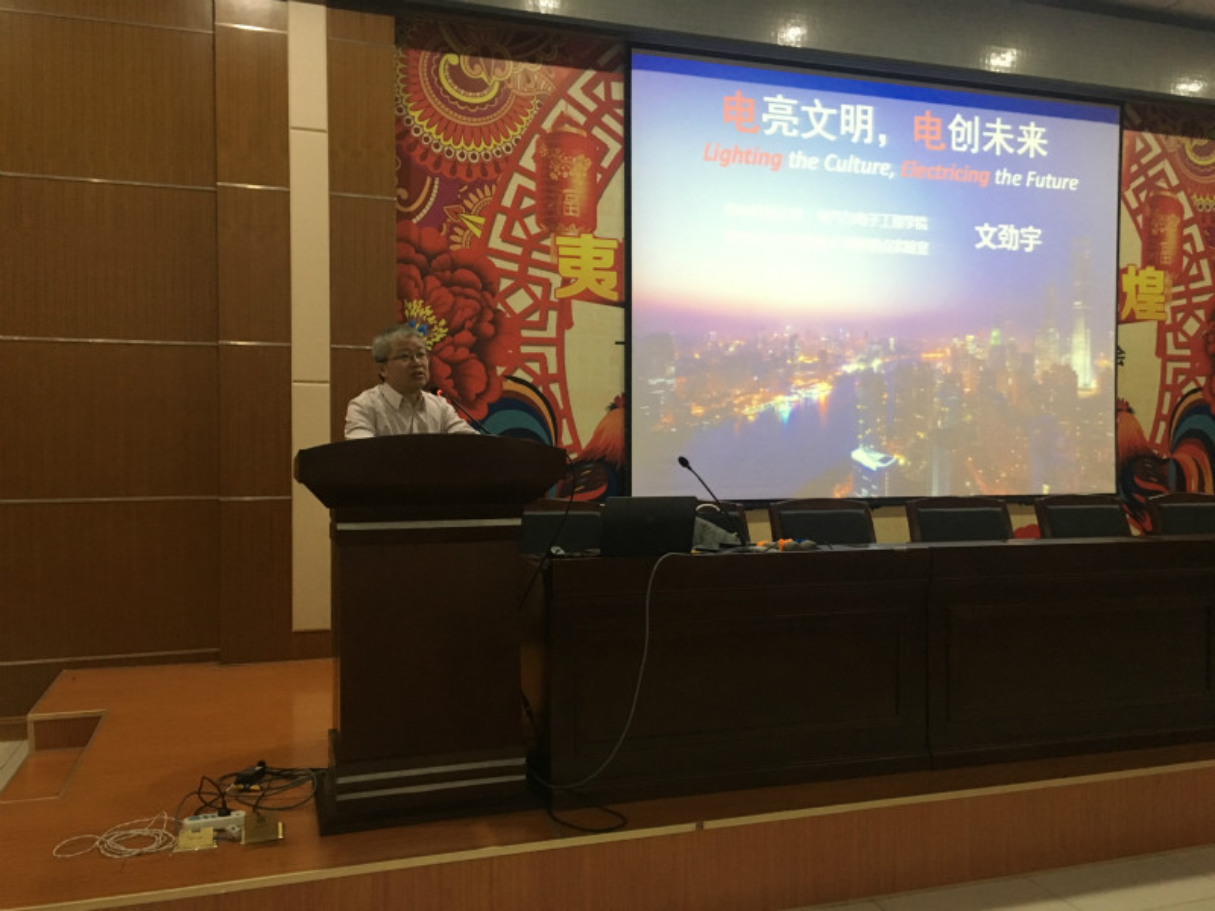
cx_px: 608
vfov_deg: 48.2
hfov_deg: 61.7
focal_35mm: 29
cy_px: 456
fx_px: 1018
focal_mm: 4.15
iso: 200
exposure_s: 1/33
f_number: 2.2
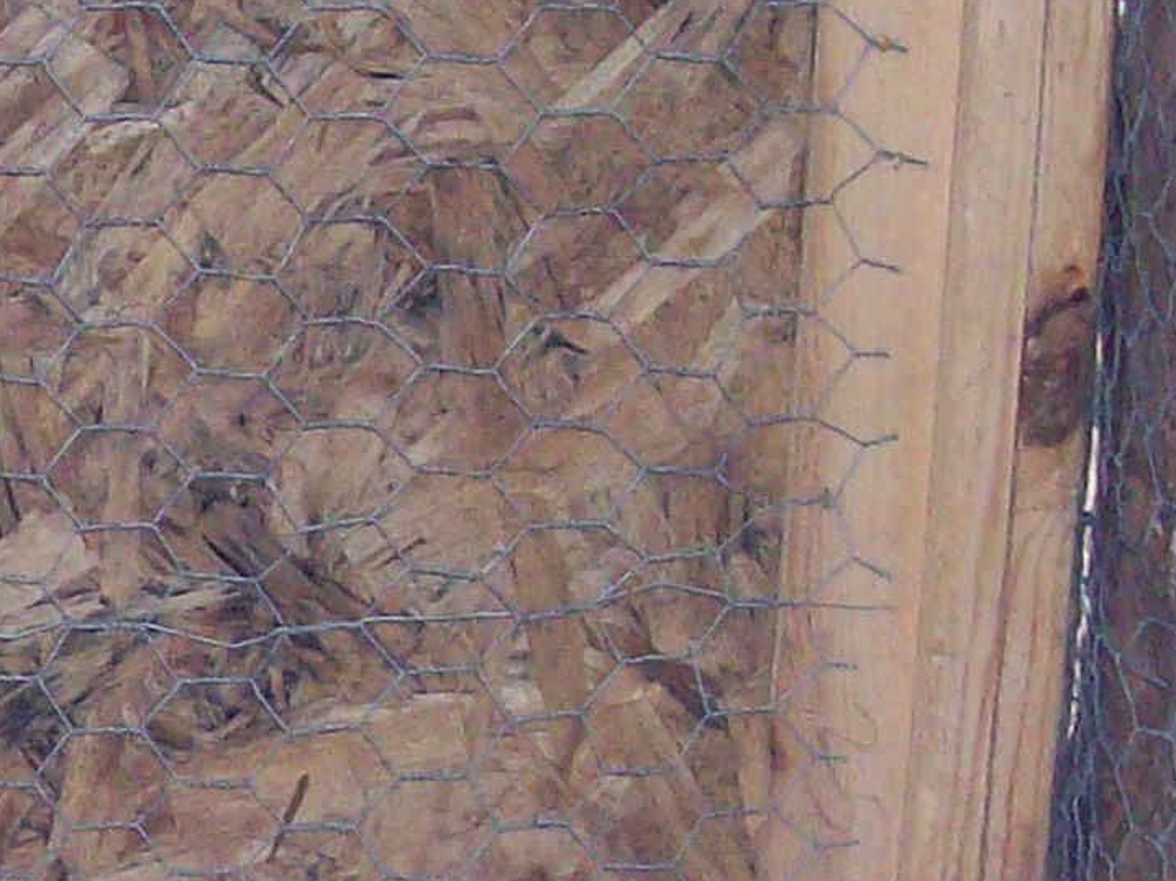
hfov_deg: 13.2
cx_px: -479
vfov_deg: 10.3
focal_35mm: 143
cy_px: 707
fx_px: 4856
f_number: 2.7
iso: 140
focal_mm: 6
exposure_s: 1/69.1
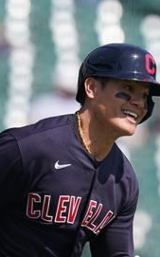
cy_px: 159
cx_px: 72
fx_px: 9581
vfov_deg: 1.5
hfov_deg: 1.0
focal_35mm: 1371
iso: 1000
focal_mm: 560
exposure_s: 1/4000
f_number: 5.6
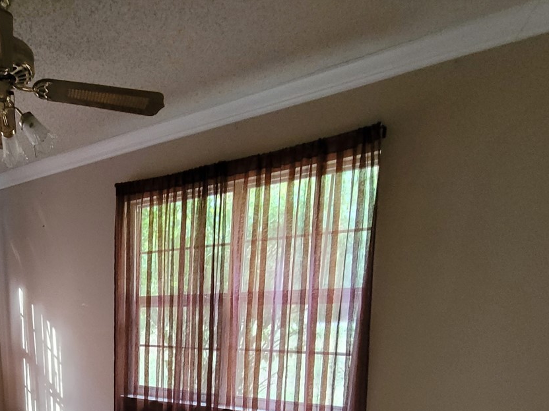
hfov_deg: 55.7
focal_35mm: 30
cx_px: 110
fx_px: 476
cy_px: 472
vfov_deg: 37.5
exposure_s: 1/30
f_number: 2.2
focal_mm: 2.2
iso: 640
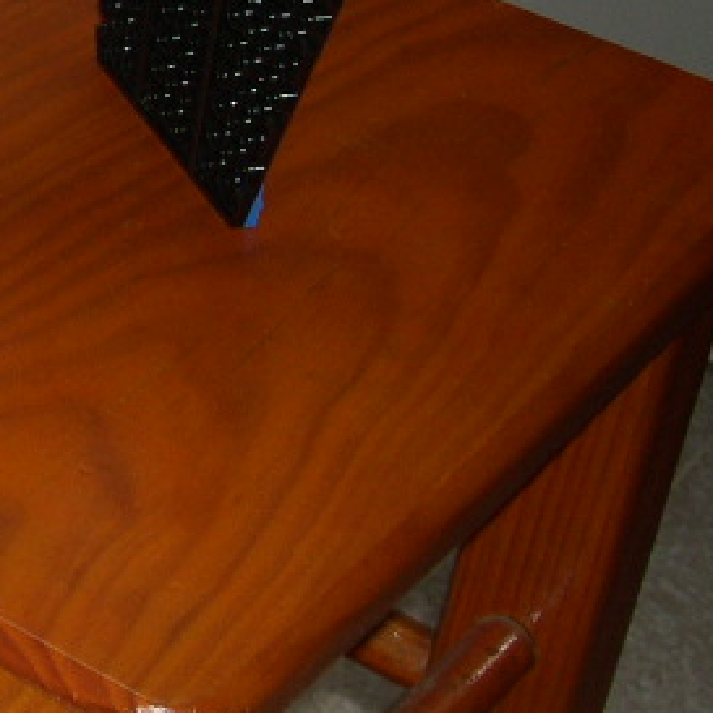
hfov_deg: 12.5
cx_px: -603
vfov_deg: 13.7
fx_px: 2936
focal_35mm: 126
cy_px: 55
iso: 105
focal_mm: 8
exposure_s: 1/30
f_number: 7.6
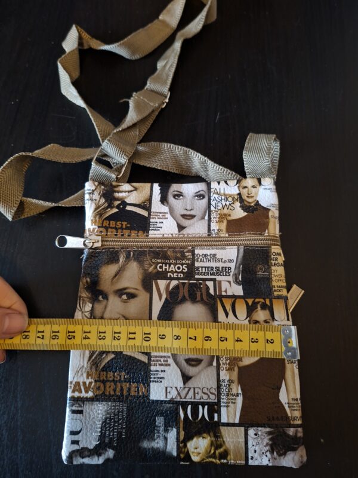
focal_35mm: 23
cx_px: 179
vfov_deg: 73.9
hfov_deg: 58.9
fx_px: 317
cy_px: 239
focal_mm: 5.54
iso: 1000
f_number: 1.8
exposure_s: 1/20
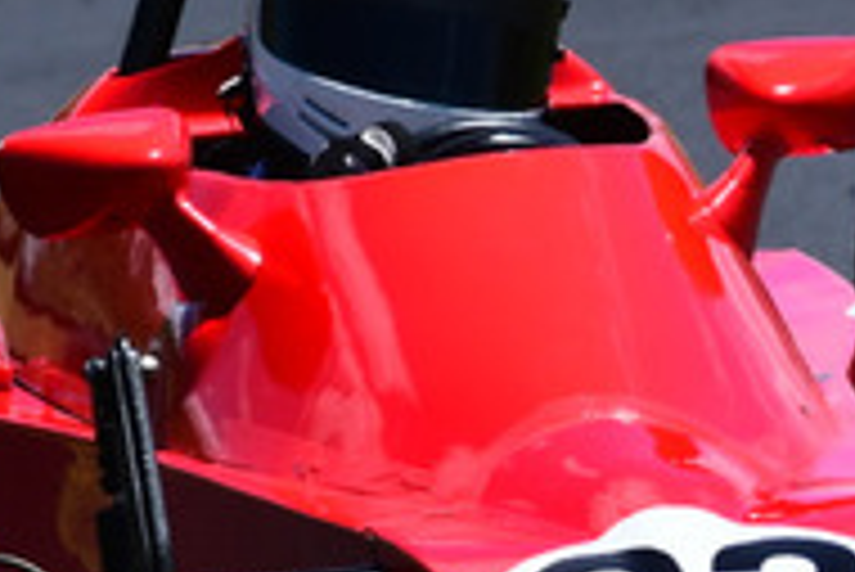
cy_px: 432
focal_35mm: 2404
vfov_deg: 0.6
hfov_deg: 0.9
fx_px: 57137
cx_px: 940
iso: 320
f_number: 11
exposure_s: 1/640
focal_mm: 380
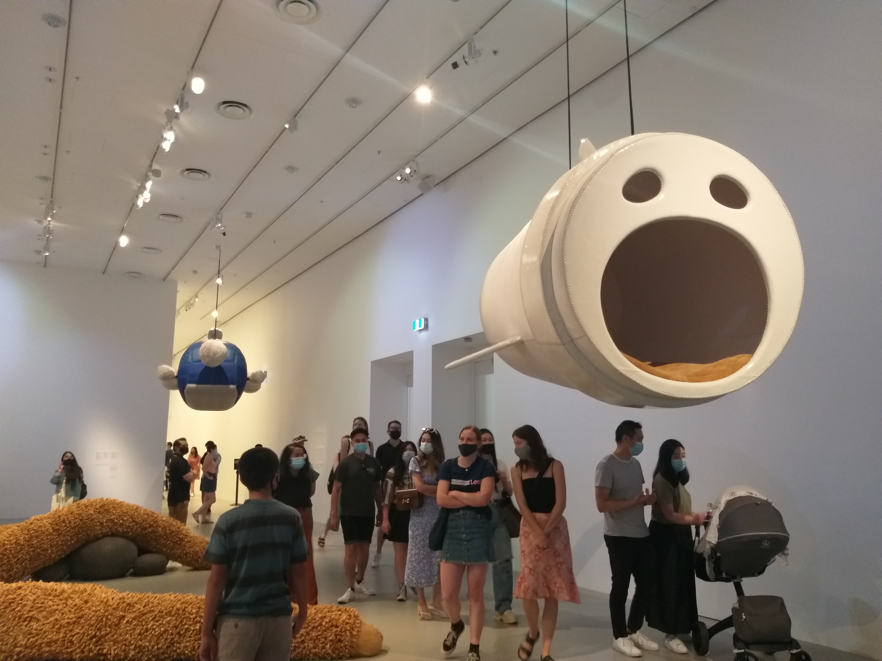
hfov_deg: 67.3
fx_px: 662
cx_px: 441
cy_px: 330
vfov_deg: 53.1
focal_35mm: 26
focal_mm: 3.93
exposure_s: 1/25
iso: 200
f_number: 1.7
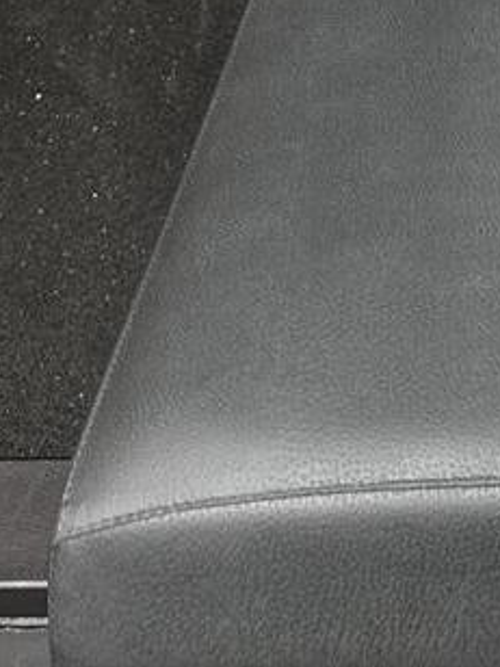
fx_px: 2253
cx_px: 553
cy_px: -652
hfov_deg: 12.4
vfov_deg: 14.2
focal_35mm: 117
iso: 125
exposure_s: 1/50
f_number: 1.78
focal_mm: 6.76
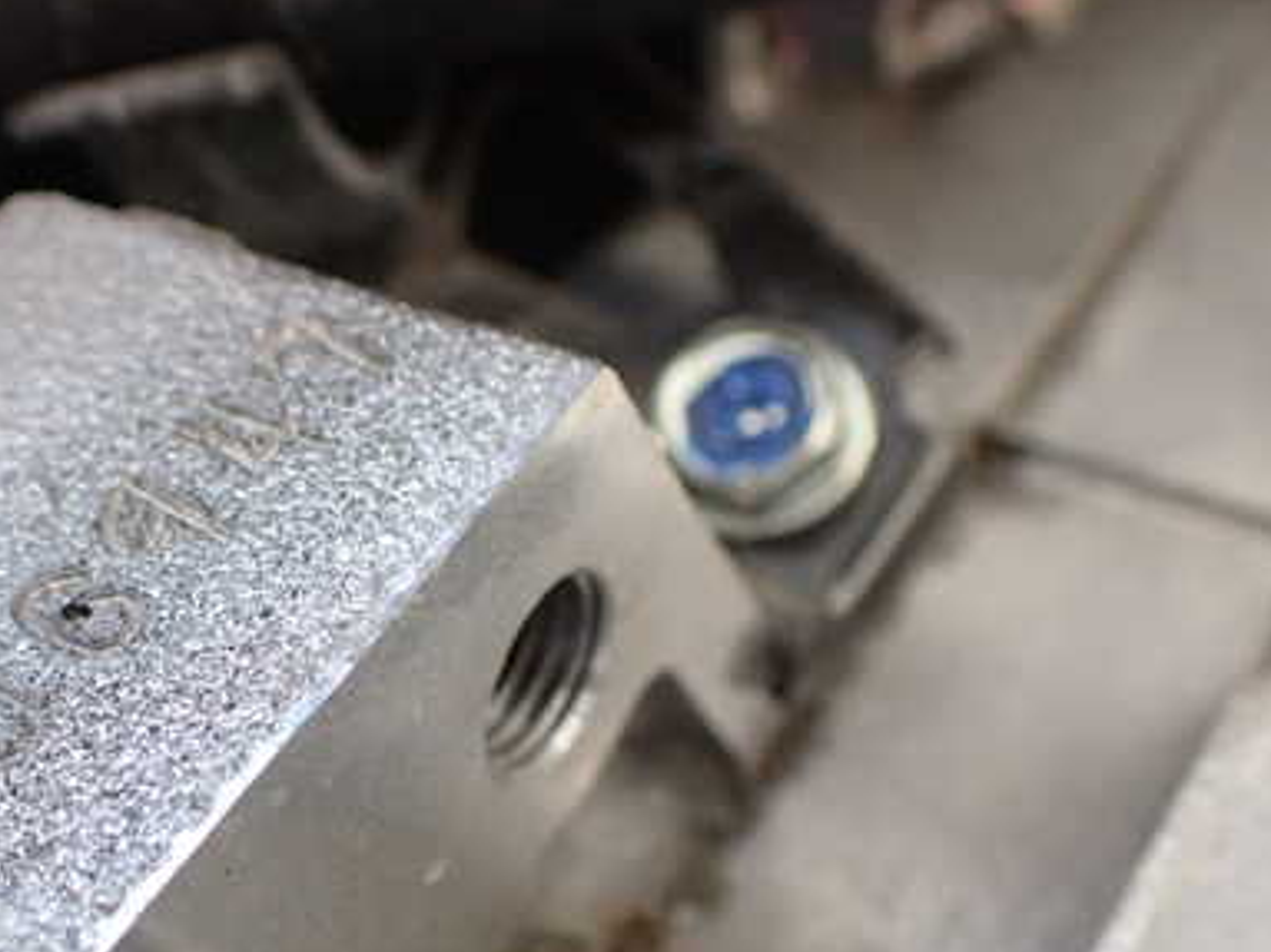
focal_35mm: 47
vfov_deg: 30.4
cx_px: 319
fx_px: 1725
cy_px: 703
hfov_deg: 39.4
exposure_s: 1/125
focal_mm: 5.4
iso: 250
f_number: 2.3
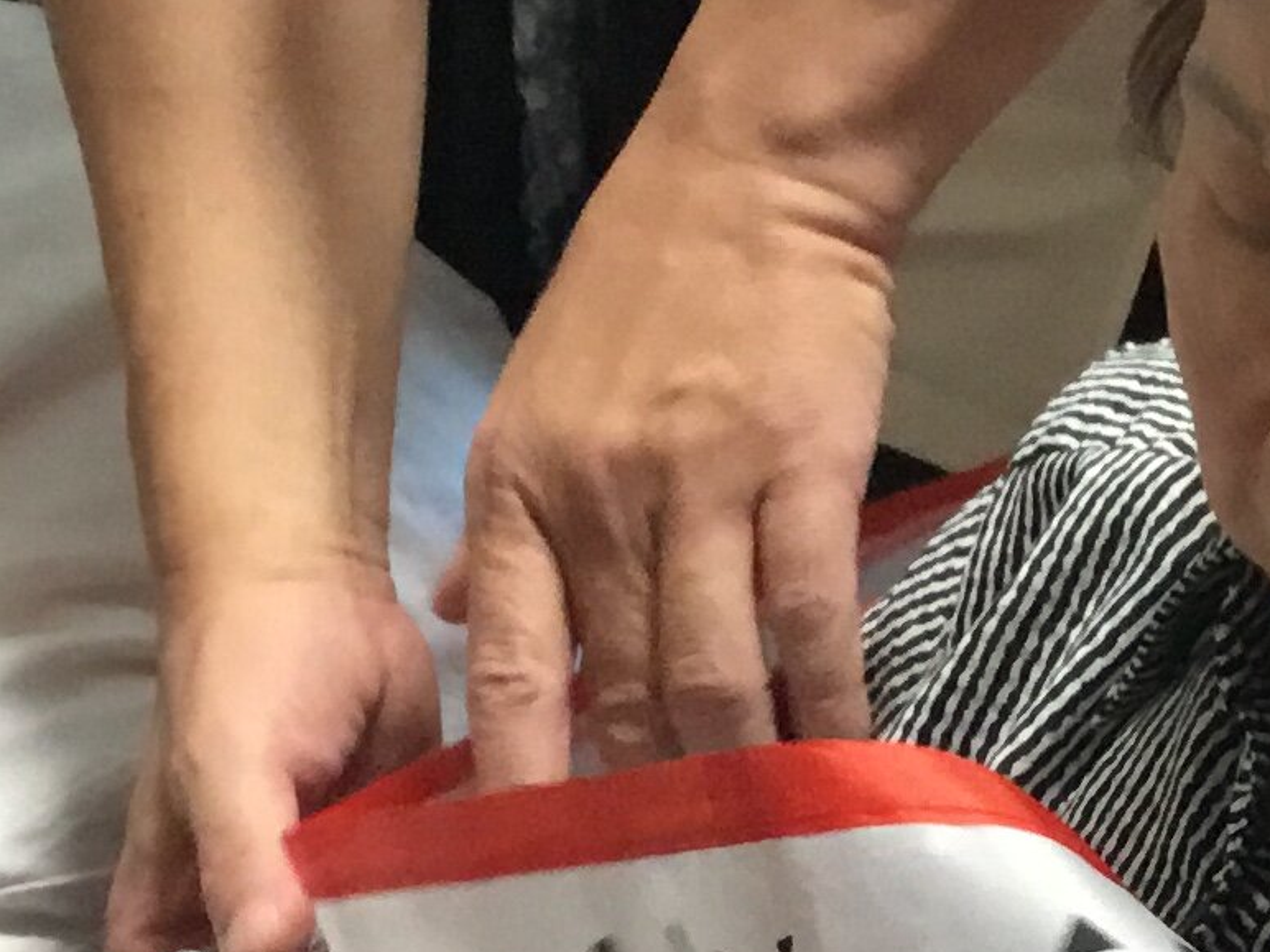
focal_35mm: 131
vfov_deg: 11.2
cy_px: 932
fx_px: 4806
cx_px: 1051
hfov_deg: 14.9
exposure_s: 1/30
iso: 160
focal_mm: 3.3
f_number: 2.4
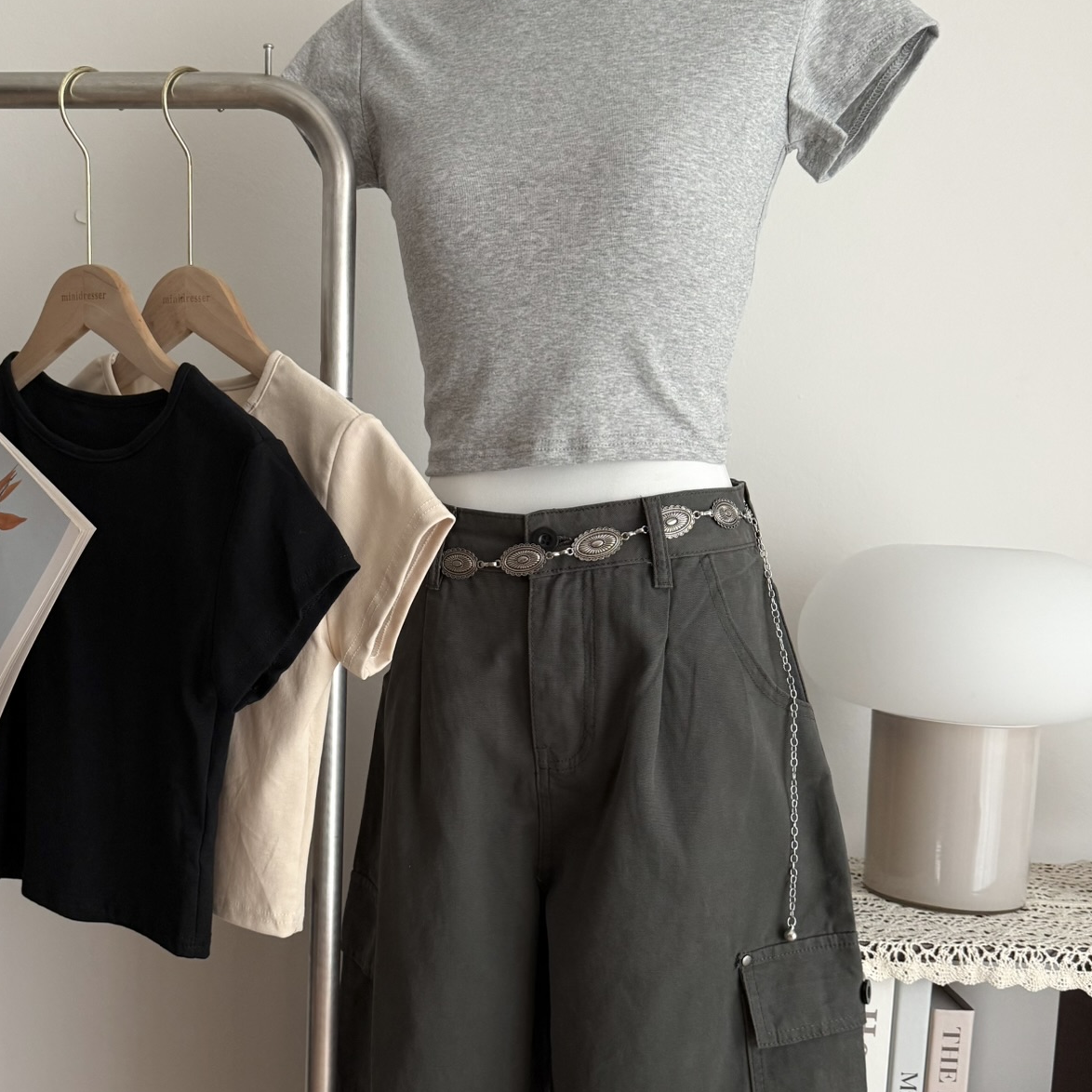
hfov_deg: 44.5
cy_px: 633
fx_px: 1321
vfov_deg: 44.8
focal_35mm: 37
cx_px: 391
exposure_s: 1/121
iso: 200
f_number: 1.78
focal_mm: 6.76
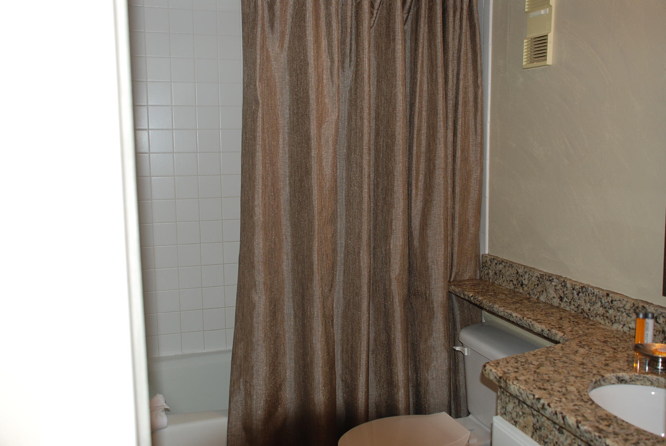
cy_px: 223
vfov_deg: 40.1
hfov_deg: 57.2
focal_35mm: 33
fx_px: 611
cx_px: 333
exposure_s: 1/60
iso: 200
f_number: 3.8
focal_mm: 22
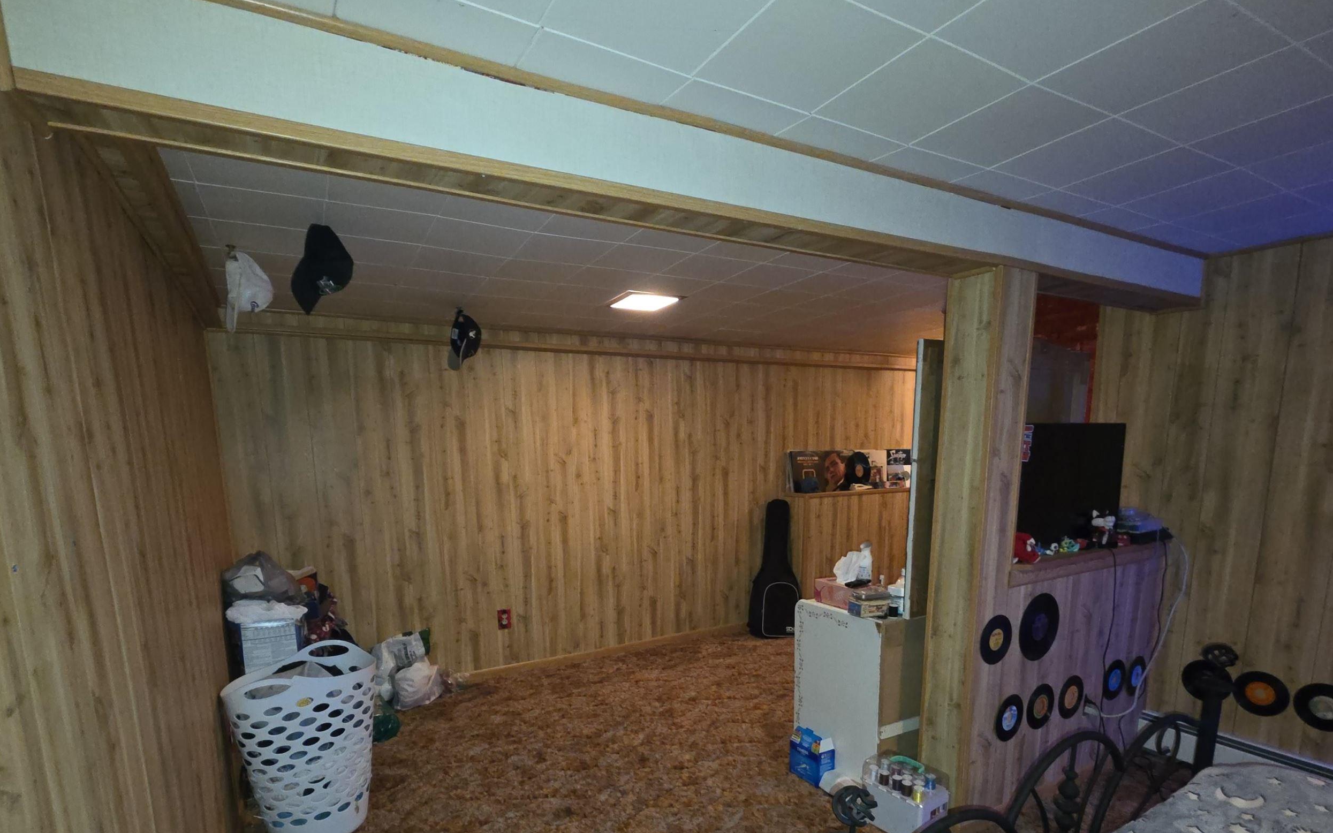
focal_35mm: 17
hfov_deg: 94.4
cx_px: 676
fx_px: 618
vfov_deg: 66.0
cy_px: 563
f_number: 1.9
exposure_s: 1/29.8
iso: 400
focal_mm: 2.2
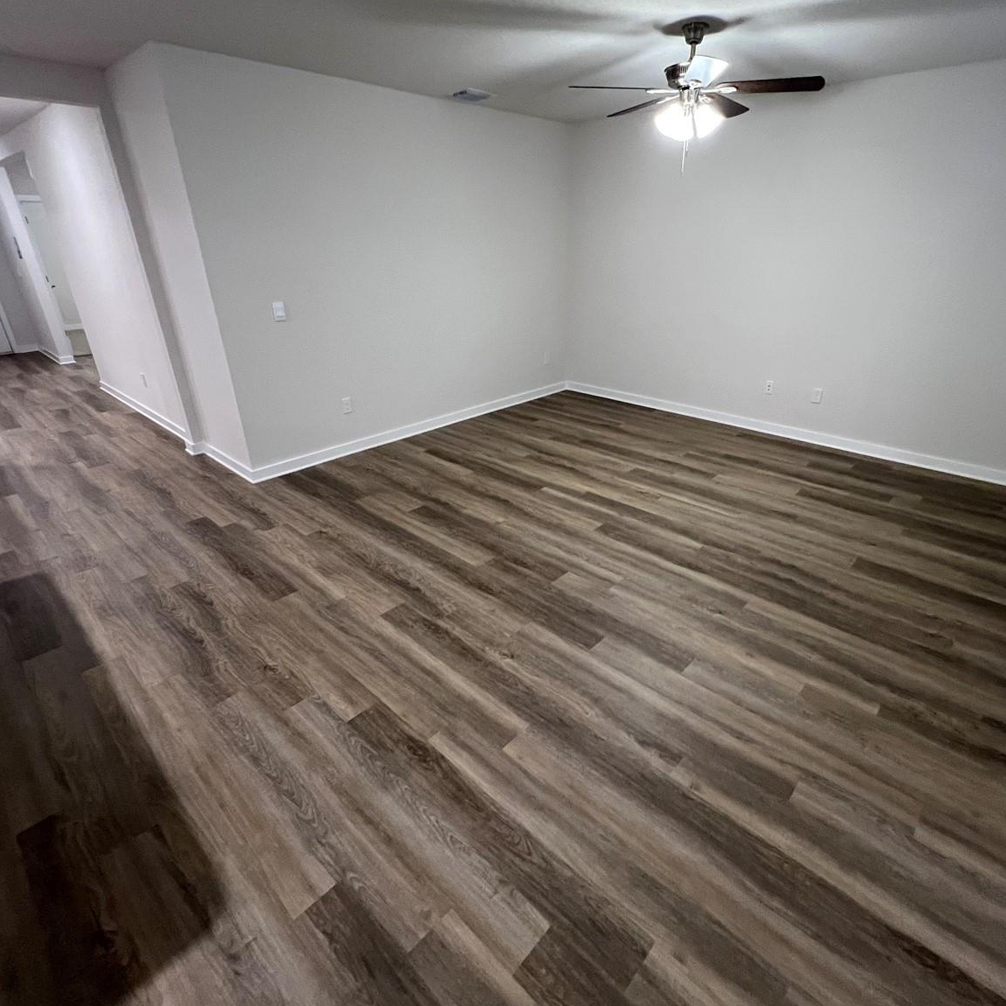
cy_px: 492
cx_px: 545
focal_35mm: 16
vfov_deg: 87.4
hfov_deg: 87.2
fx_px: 526
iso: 400
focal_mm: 1.57
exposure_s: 1/60
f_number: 1.8
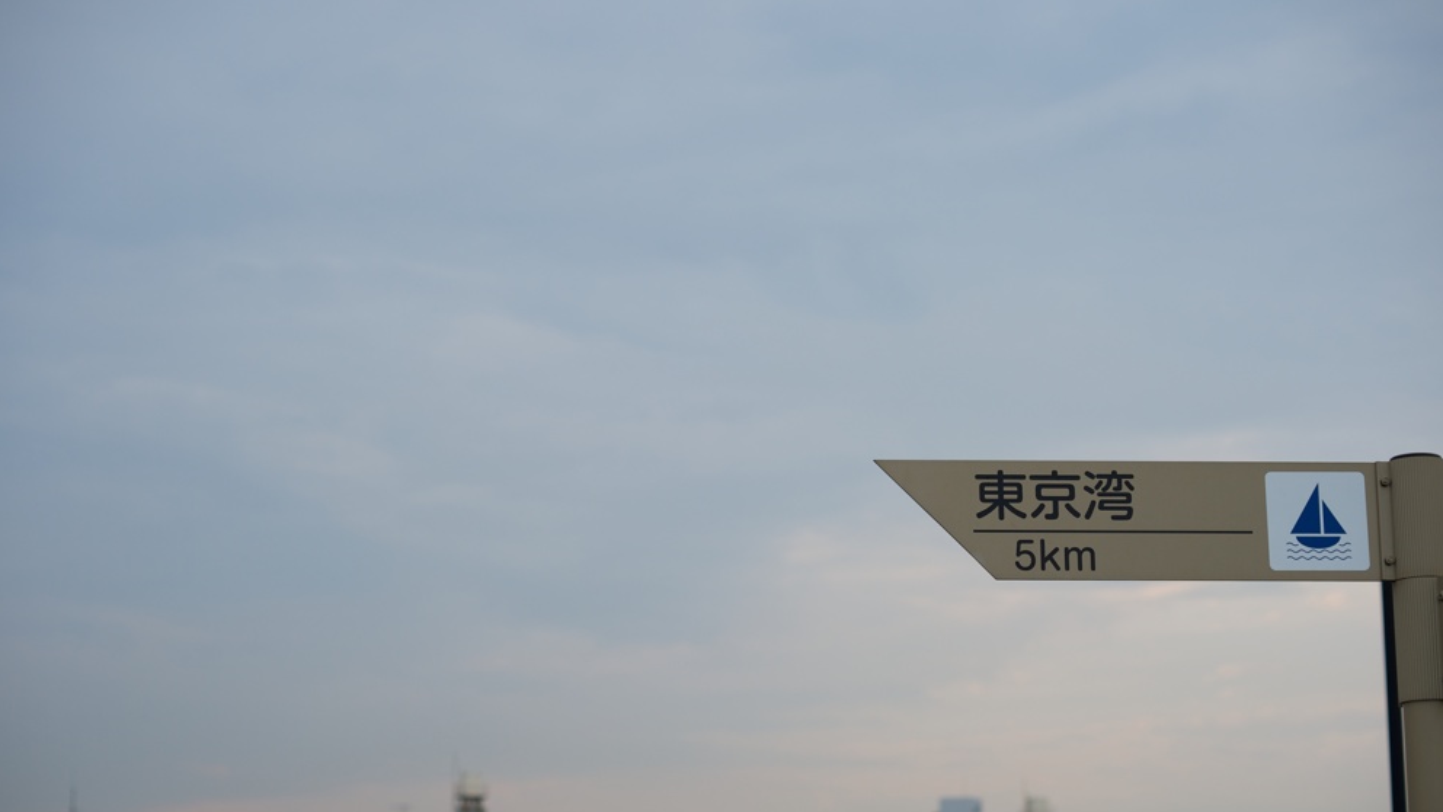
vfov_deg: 22.2
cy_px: 494
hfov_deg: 38.5
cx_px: 713
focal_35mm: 54
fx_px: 2066
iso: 200
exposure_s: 1/800
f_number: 4
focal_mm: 50
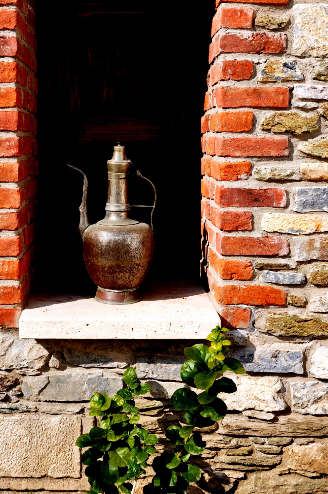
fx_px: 617
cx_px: 108
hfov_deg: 29.6
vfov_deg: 43.1
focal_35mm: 45
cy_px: 165
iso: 200
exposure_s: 1/250
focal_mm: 22
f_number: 8
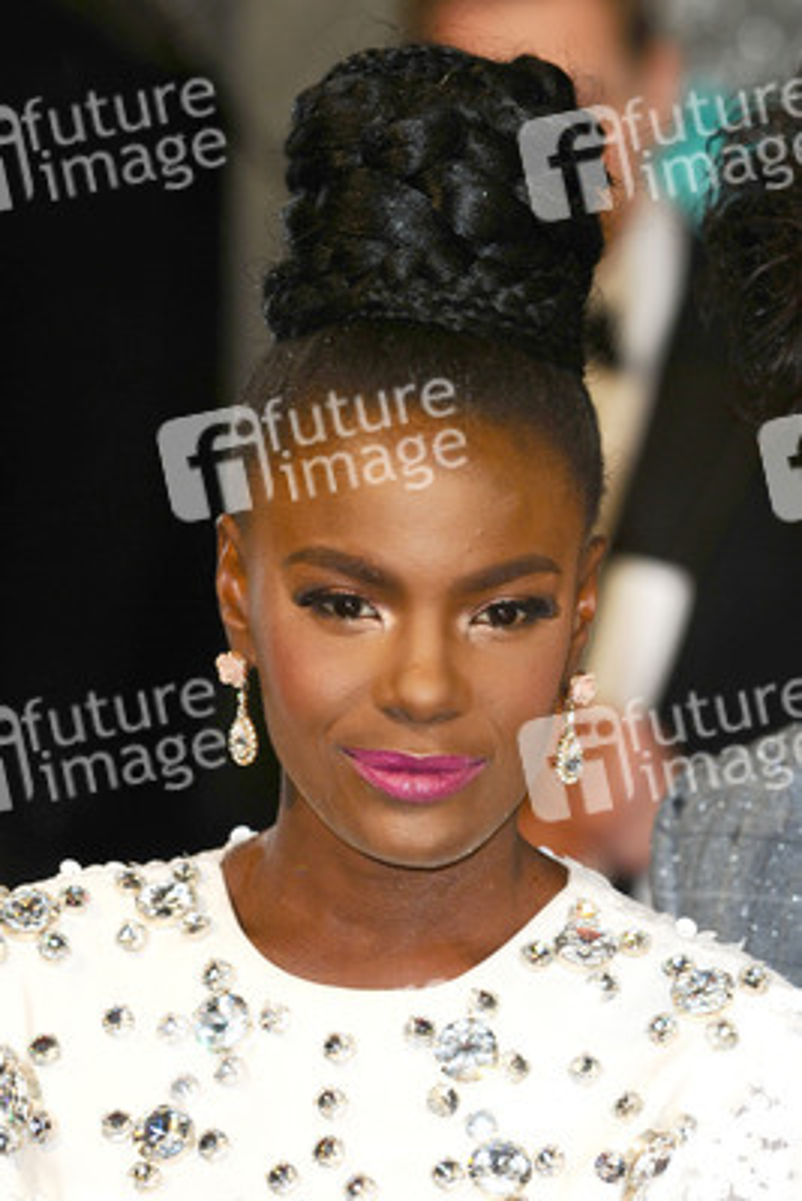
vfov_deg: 8.3
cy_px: 600
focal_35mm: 248
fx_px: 8263
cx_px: 401
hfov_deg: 5.6
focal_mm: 165
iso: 320
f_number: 4
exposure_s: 1/200
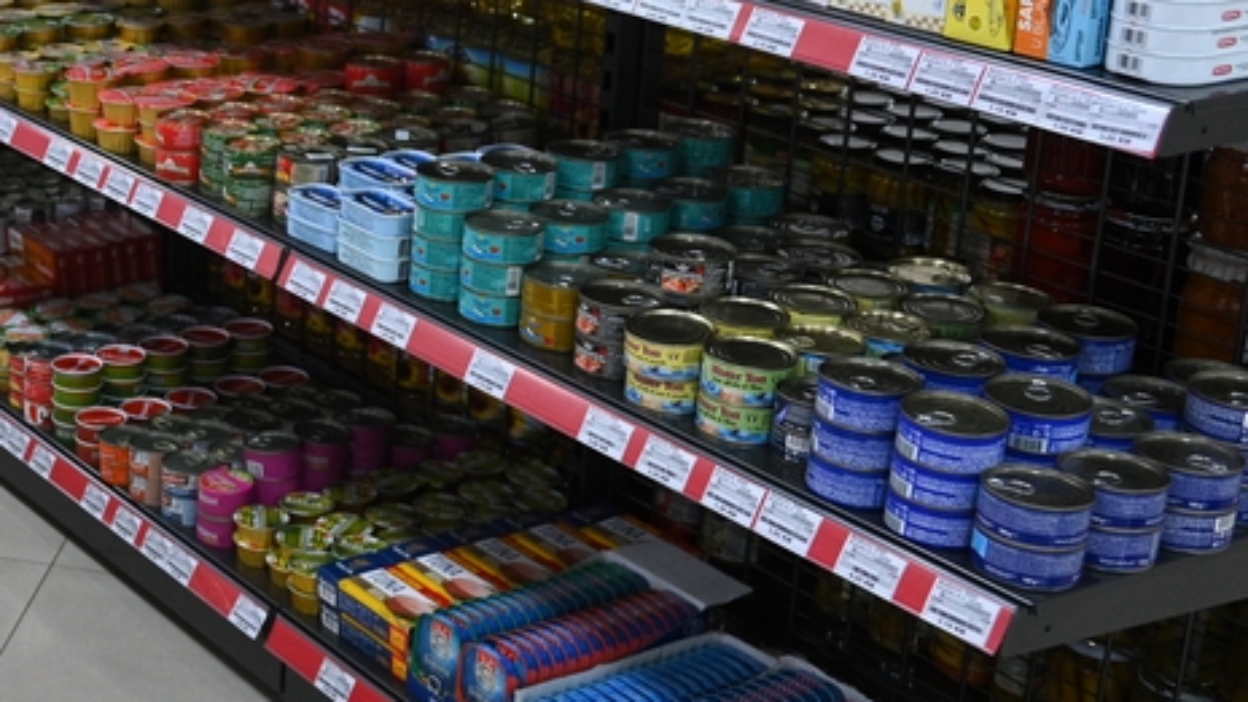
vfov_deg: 18.3
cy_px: 126
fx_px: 2151
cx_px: -188
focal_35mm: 65
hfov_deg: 28.7
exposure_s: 1/320
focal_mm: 24
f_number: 2.8
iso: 1600
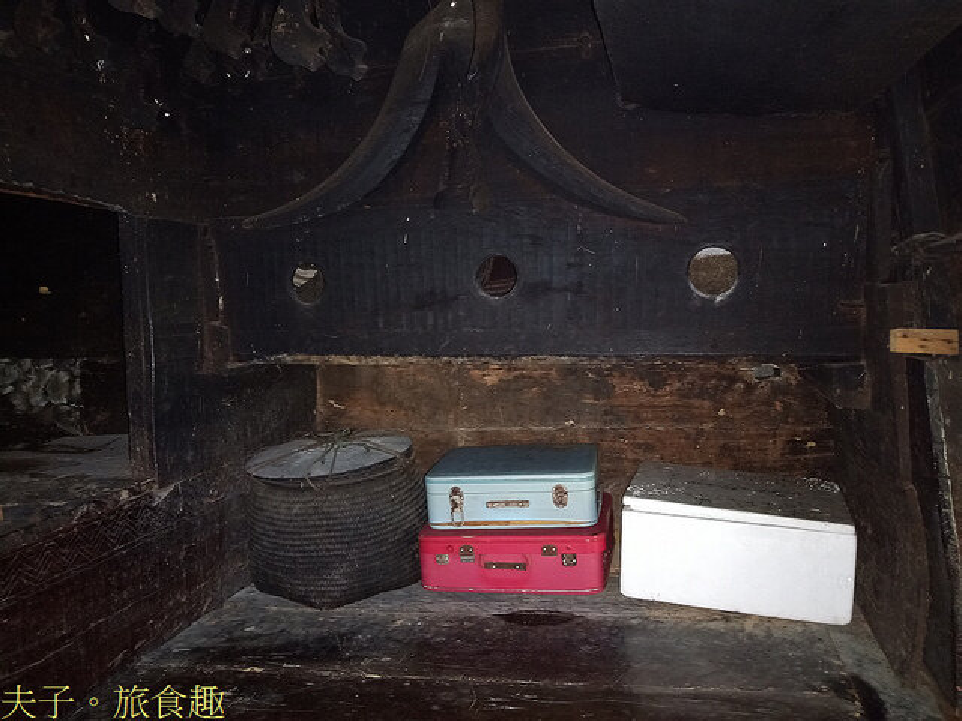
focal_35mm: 25
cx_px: 481
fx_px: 695
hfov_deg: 69.4
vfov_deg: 54.9
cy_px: 360
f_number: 2
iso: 2446
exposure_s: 1/17.1
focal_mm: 3.87
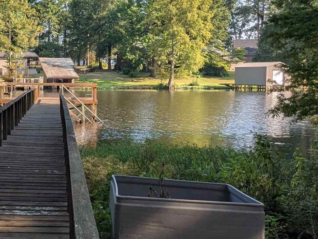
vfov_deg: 29.1
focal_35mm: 50
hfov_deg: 35.7
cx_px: 28
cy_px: 89
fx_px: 460
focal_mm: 2.35
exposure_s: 1/845
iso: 48
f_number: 2.2
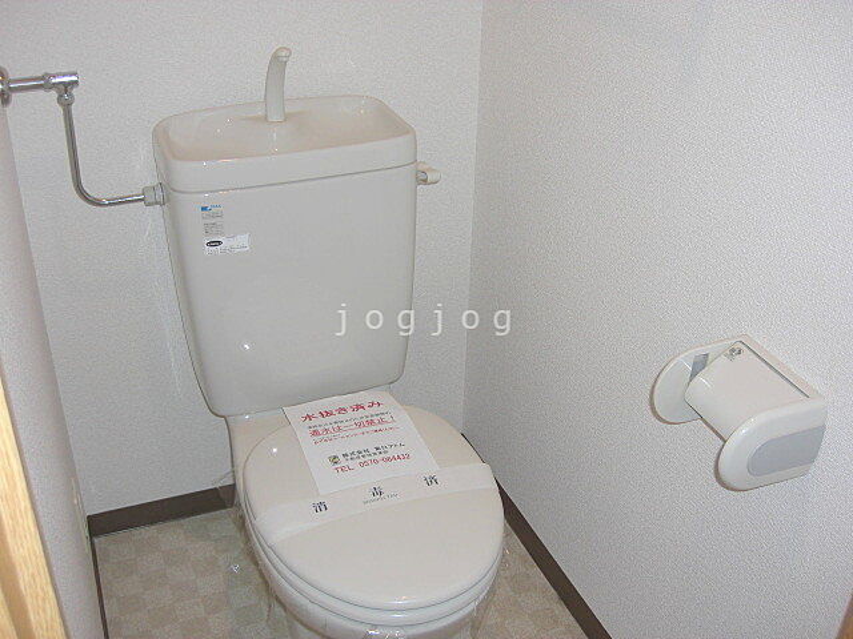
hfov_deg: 49.0
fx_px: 936
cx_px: 426
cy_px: 320
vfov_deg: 37.7
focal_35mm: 38
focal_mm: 7.9
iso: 100
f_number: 2.8
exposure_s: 1/60
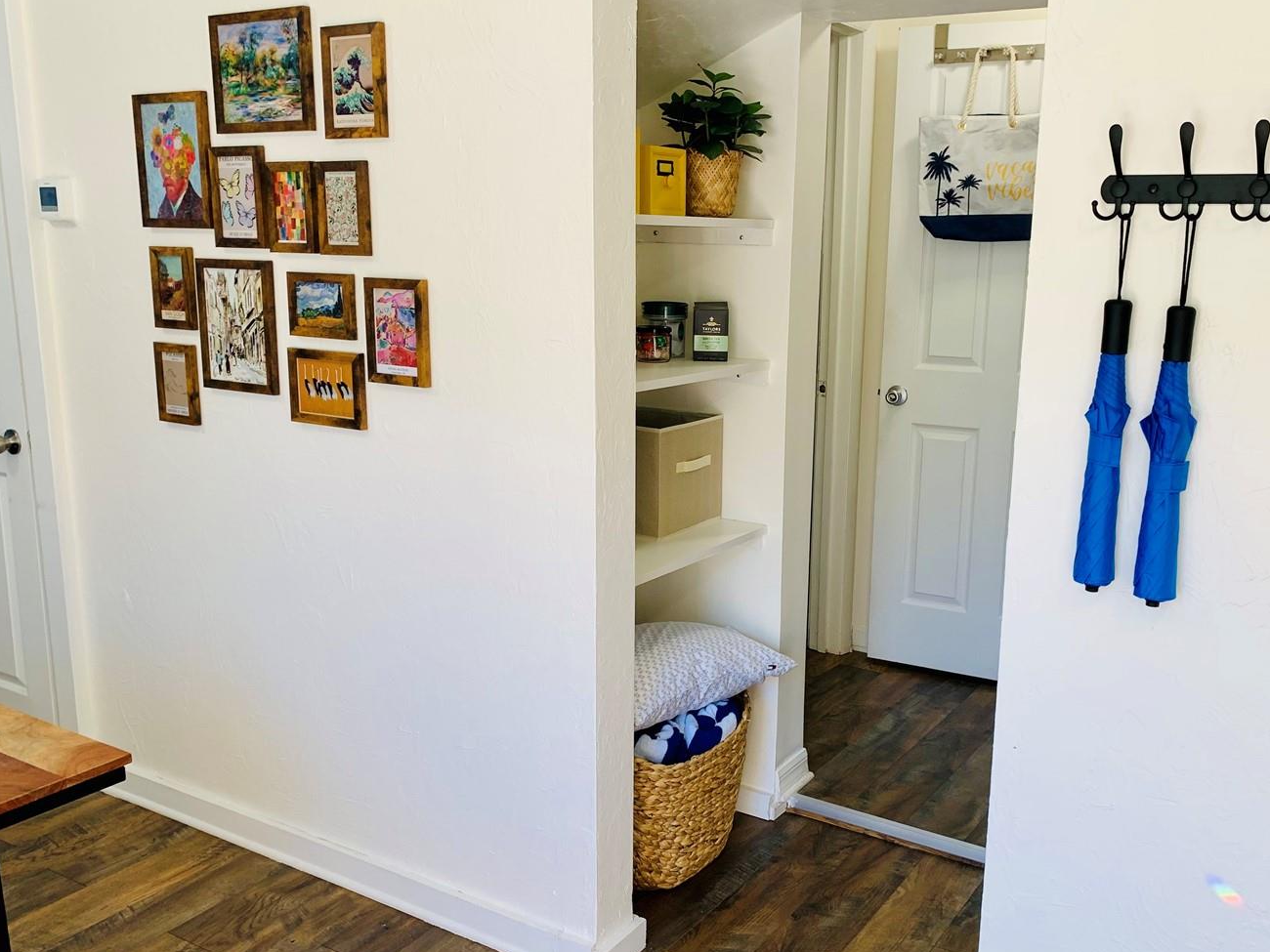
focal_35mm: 32
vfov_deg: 44.1
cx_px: 747
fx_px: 1174
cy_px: 504
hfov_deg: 56.5
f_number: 1.8
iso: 50
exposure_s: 1/120
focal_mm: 4.25
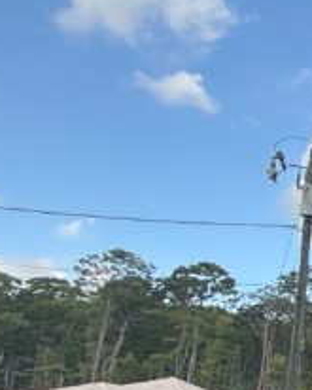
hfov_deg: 12.4
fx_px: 784
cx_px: 881
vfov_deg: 26.7
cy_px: 371
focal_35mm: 68
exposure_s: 1/256
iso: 64
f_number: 2.2
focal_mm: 2.22
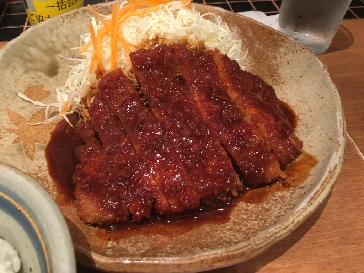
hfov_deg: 61.7
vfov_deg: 48.2
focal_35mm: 29
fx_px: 305
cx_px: 182
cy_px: 136
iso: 200
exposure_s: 1/20
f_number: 2.2
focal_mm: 4.15
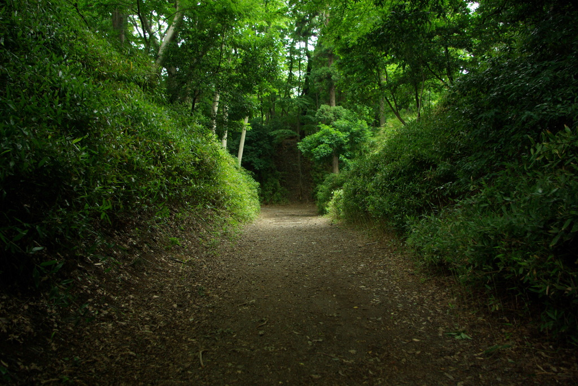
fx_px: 434
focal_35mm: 27
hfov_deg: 67.3
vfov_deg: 48.0
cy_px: 193
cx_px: 289
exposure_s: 1/50
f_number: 3.5
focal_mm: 18
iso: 400
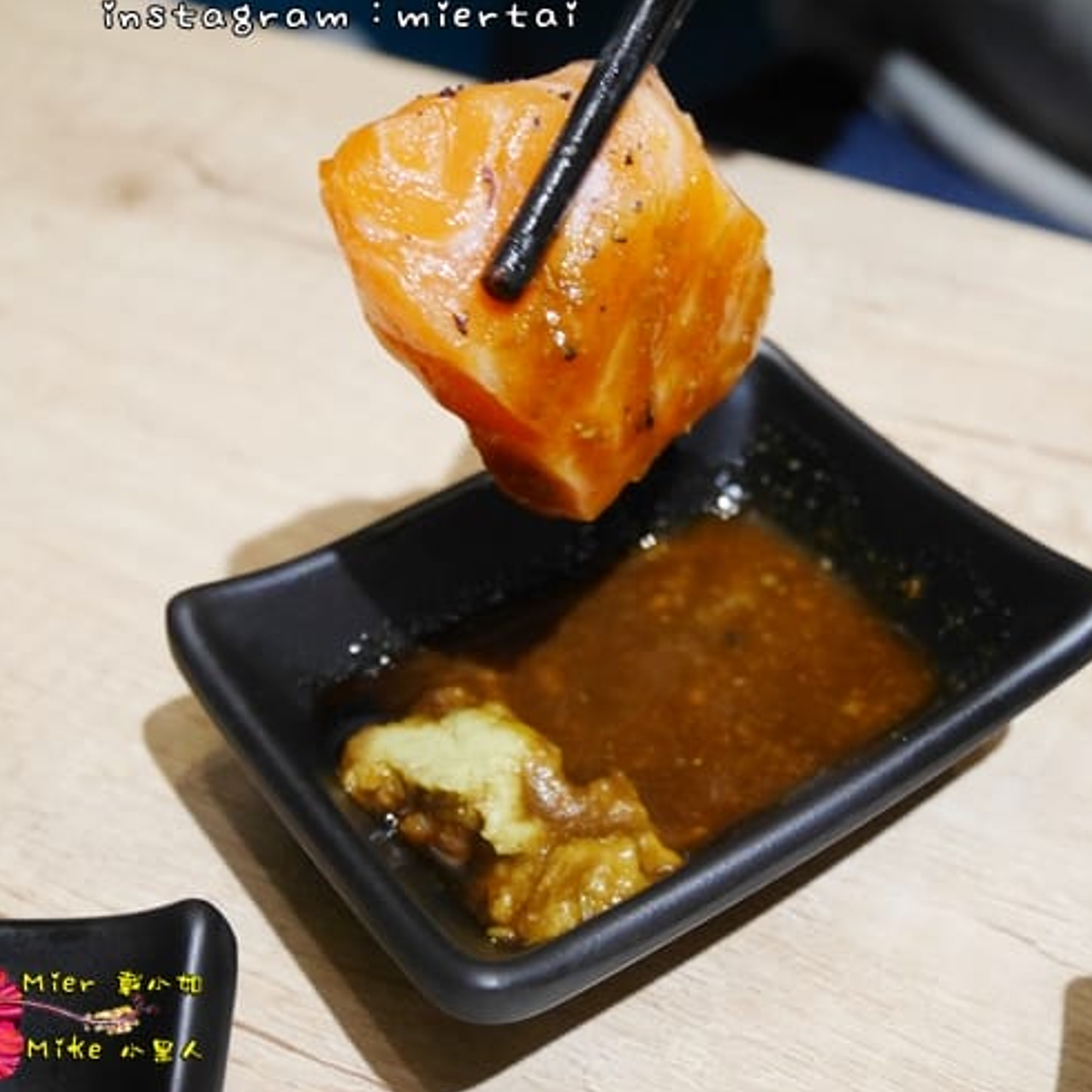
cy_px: 549
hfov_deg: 35.3
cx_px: 576
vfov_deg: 35.4
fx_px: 1713
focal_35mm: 48
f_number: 4.6
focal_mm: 20
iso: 1250
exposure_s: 1/60
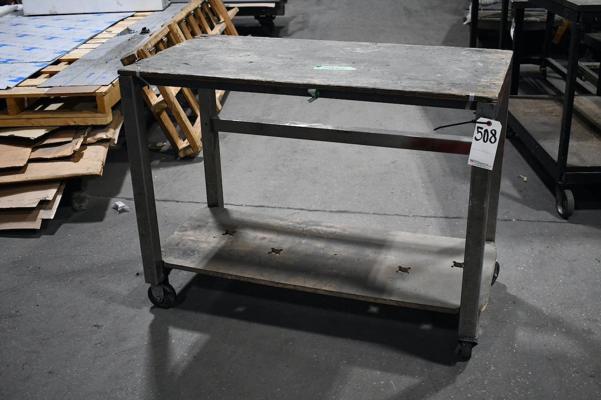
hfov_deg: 45.4
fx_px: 718
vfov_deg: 31.2
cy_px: 200
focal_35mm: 43
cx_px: 300
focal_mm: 29
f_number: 4.2
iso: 1800
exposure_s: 1/125
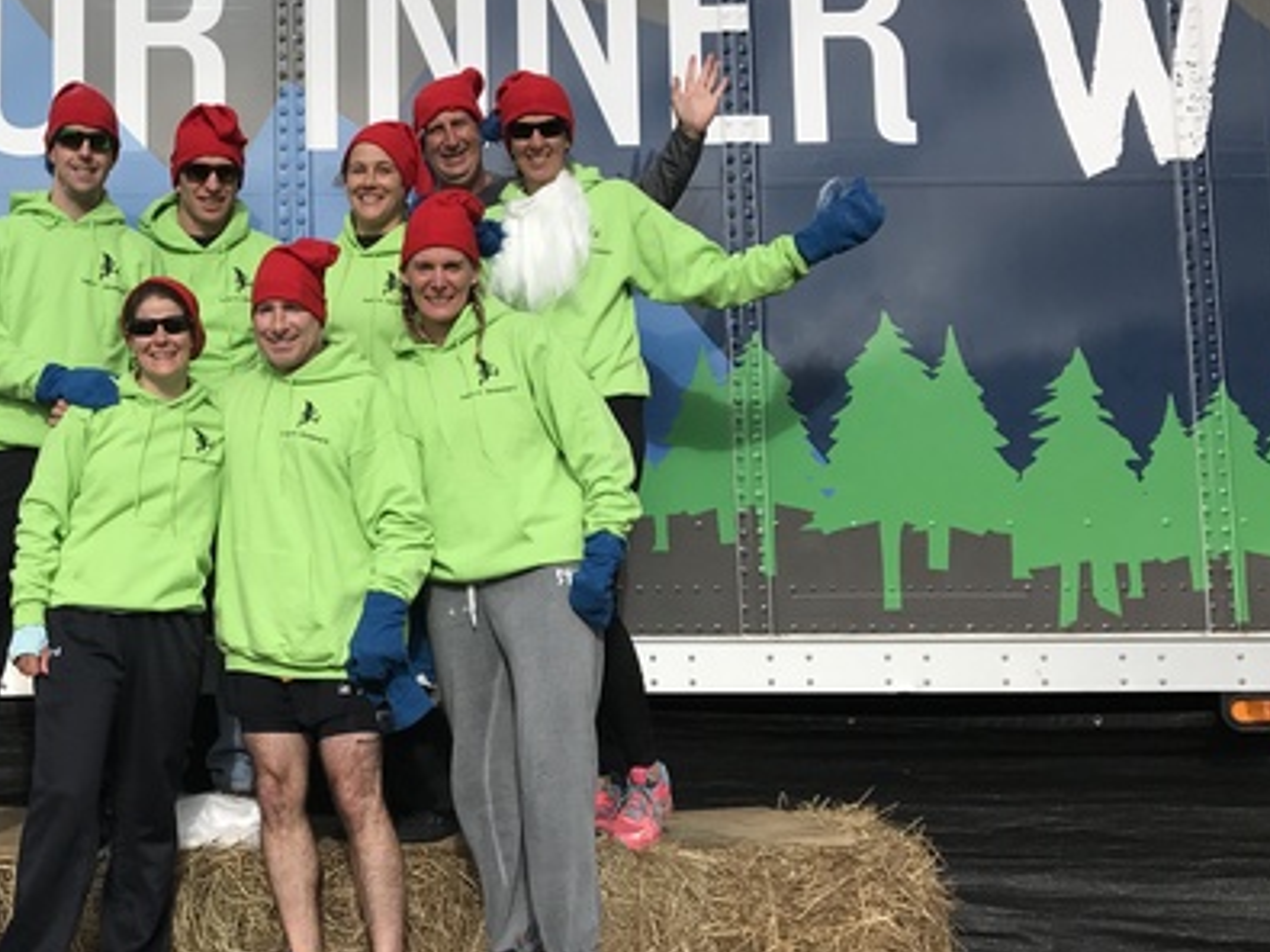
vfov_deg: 28.5
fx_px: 1871
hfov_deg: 36.6
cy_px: 444
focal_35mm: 51
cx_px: 305
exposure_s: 1/4367
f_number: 1.8
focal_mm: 3.99
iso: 20
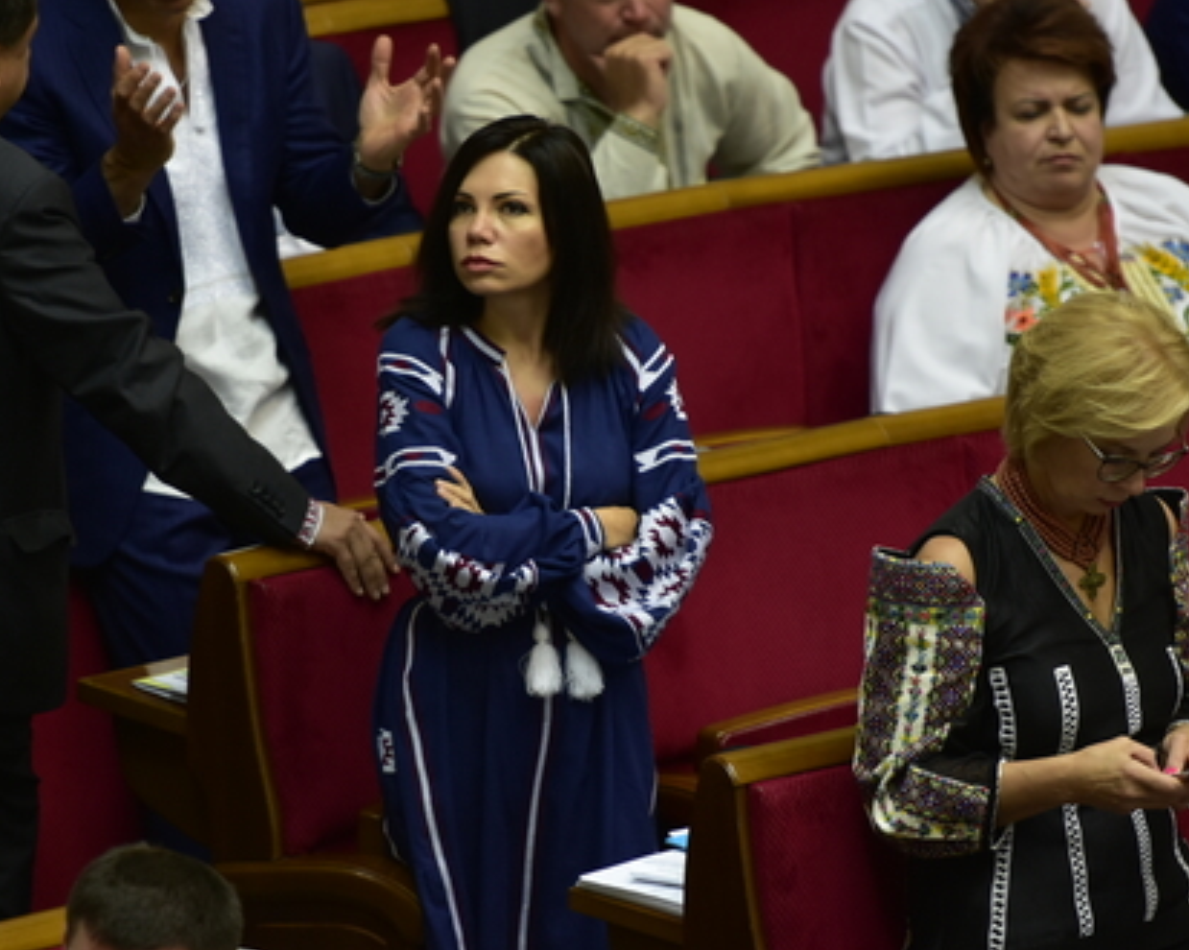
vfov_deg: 3.8
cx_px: 550
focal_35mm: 409
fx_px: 14386
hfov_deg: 4.7
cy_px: 479
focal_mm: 200
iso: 800
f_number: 2.8
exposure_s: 1/200
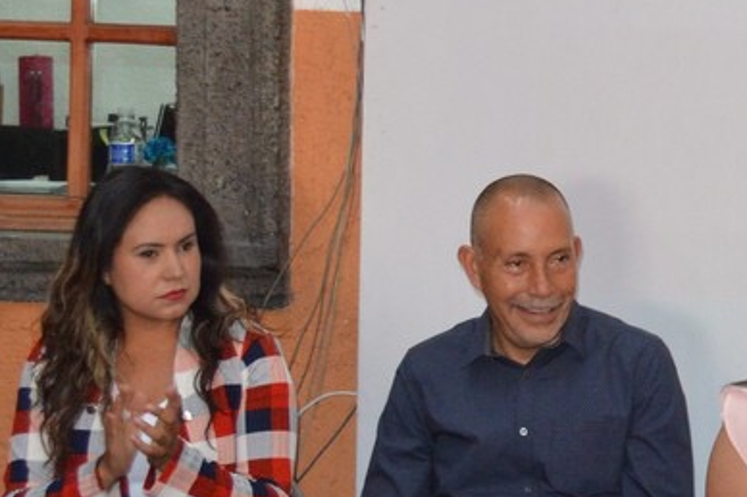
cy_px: 233
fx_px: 2820
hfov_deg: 13.9
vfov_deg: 10.1
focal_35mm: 136
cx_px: 1198
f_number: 5
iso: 800
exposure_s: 1/60
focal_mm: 22
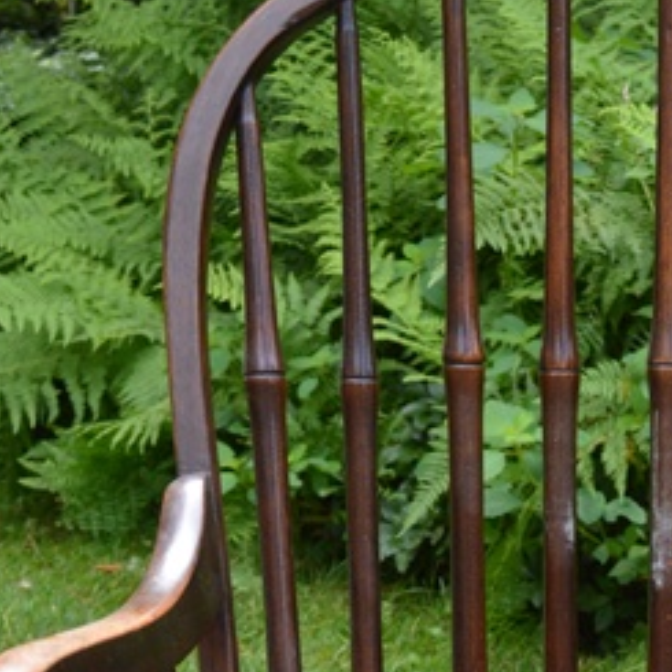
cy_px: 998
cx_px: 657
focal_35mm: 125
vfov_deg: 13.2
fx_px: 2745
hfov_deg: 13.8
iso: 180
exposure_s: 1/125
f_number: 5.6
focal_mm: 24
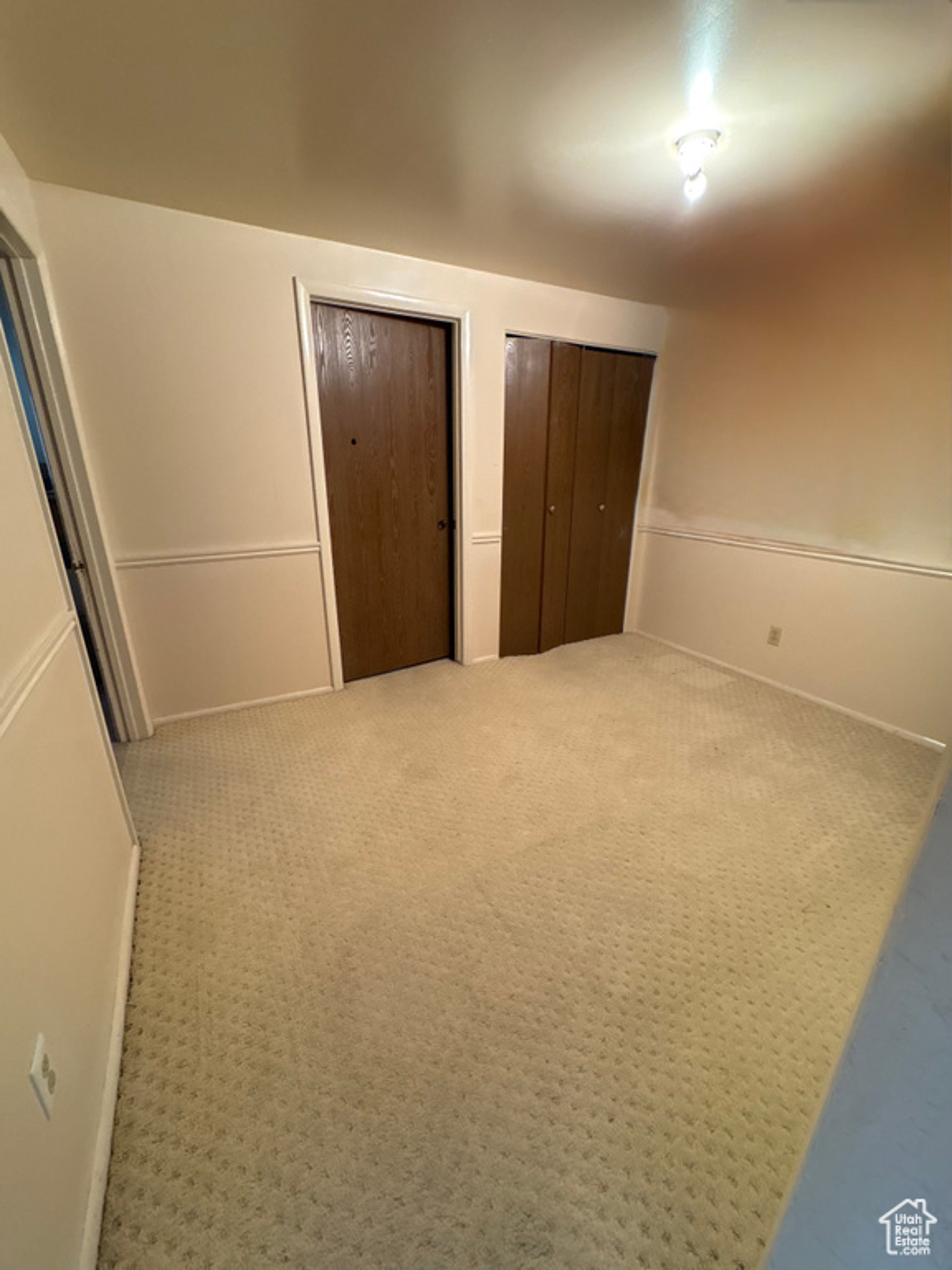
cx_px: 476
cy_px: 635
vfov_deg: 102.1
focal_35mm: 14
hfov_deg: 85.7
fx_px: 513
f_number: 2.2
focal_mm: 2.22
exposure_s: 1/60
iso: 400
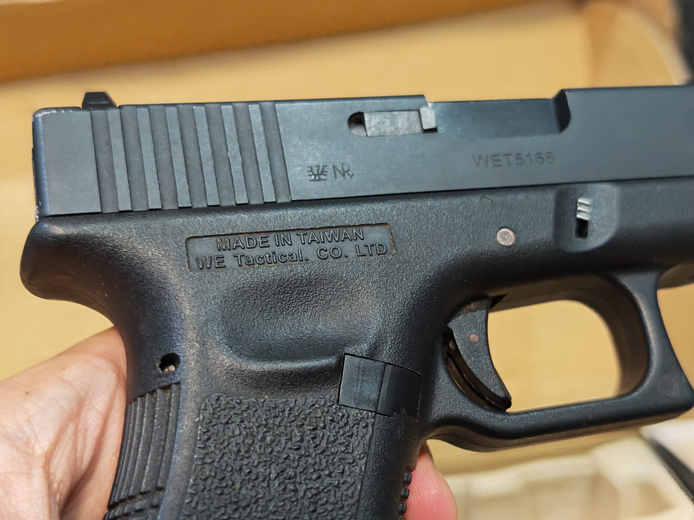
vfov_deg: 30.3
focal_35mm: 48
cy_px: 260
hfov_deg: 39.7
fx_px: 962
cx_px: 347
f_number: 1.4
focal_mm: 6.83
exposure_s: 1/33
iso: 200
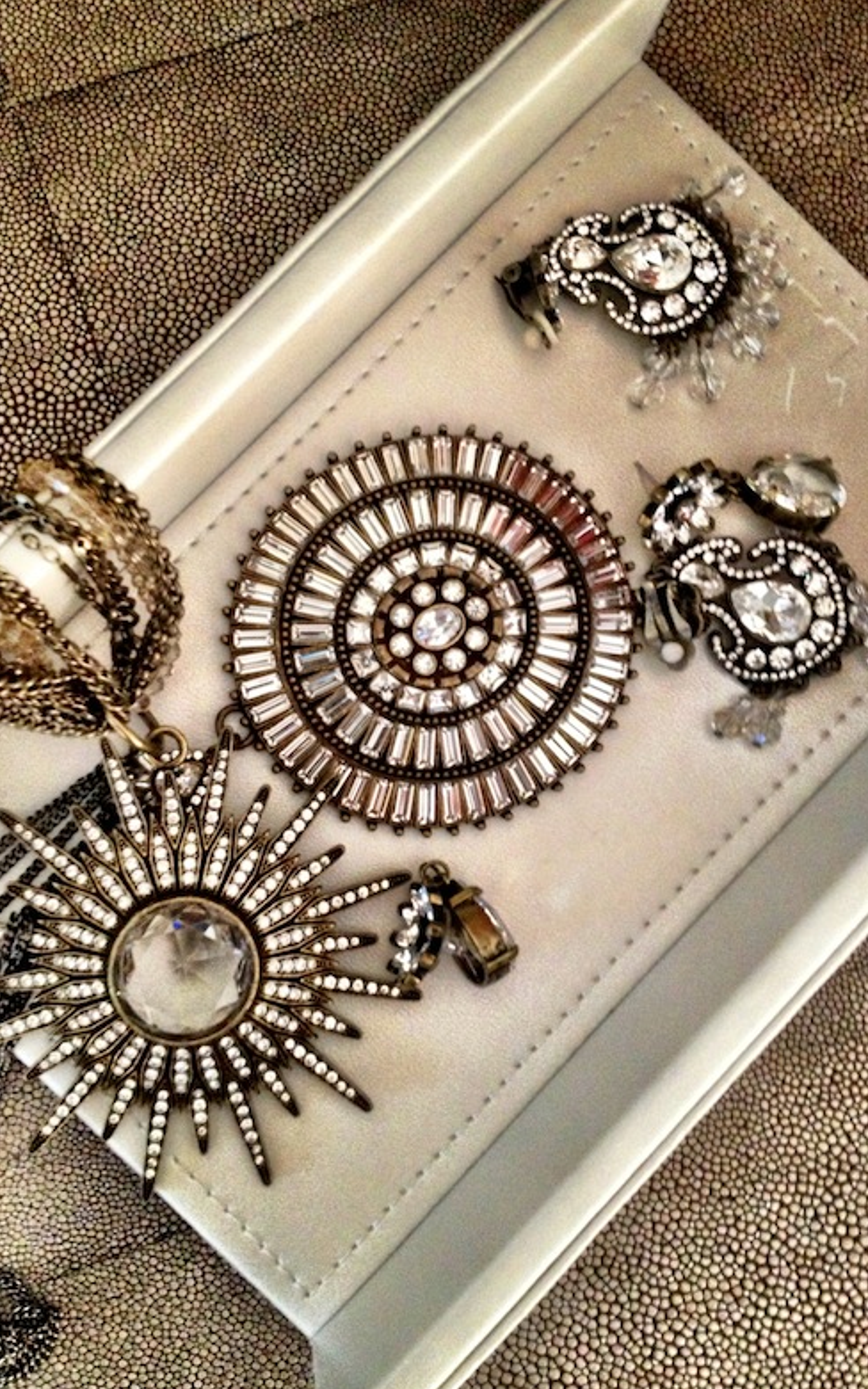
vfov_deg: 51.5
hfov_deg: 33.5
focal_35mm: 38
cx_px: 388
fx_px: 1439
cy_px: 701
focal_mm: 4.28
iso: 500
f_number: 2.4
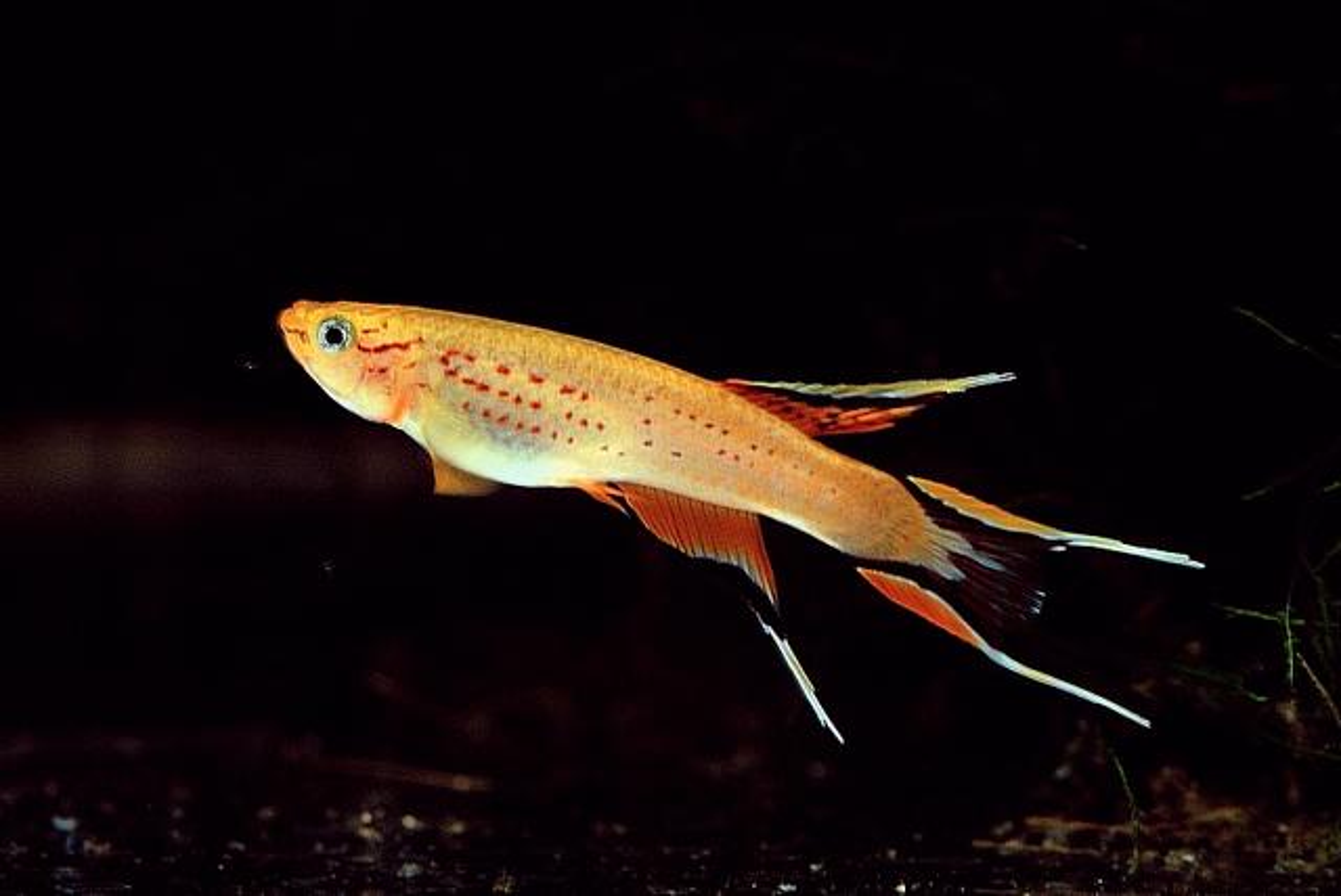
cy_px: 448
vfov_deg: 8.7
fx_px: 5872
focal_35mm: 158
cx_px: 670
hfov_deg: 13.0
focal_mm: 105
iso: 400
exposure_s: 1/10
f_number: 11
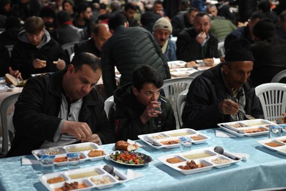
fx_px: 556
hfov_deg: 28.8
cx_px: 143
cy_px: 96
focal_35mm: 70
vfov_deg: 19.5
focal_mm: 70
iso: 3200
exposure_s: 1/60
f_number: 2.8
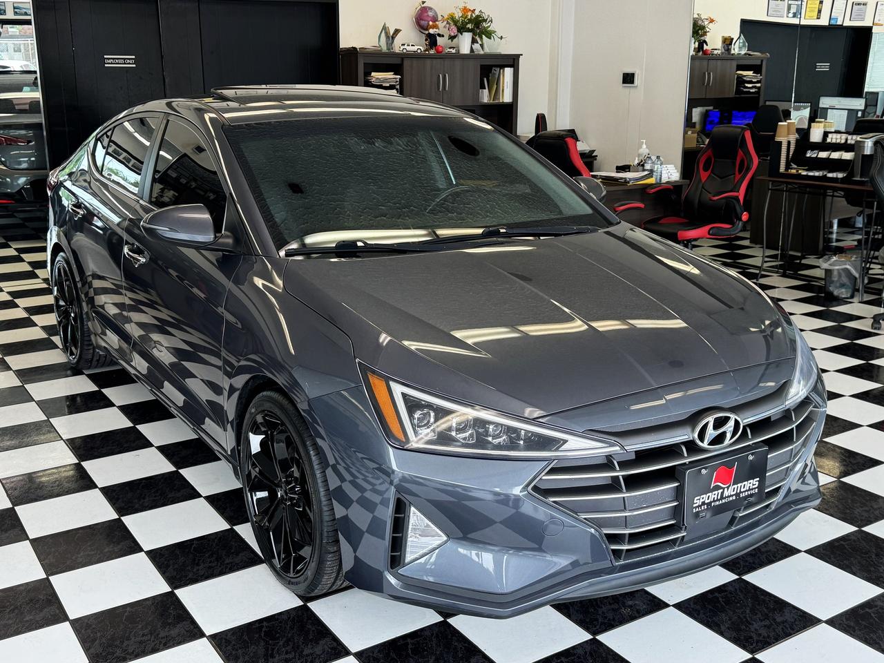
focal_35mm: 37
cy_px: 332
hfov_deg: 50.1
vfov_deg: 38.7
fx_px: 945
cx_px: 442
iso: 80
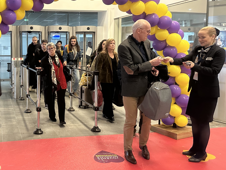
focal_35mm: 39
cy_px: 68
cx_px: 48
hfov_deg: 45.6
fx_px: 255
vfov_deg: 36.7
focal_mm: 6.86
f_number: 1.78
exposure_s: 1/50
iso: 500
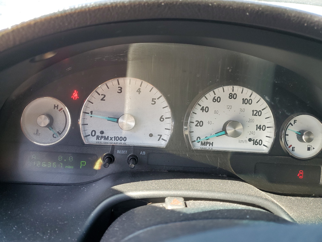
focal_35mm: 26
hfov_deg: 67.3
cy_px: 121
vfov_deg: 53.1
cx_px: 161
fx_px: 242
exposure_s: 1/120
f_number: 1.5
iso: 59
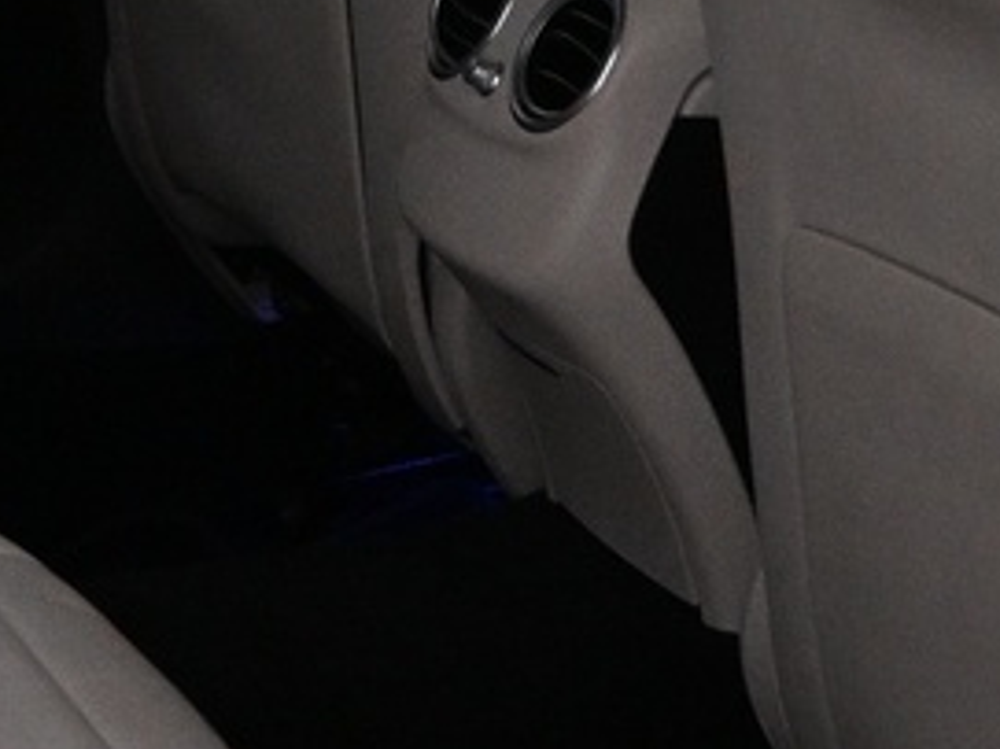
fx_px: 3985
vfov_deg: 10.2
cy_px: -531
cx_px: -118
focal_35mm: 138
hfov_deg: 14.0
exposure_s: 1/100
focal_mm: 16
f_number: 3.5
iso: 1600
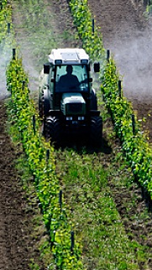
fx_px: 3682
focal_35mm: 514
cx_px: -96
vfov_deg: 4.2
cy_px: 10
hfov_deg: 2.4
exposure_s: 1/200
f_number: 10
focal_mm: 105
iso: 100
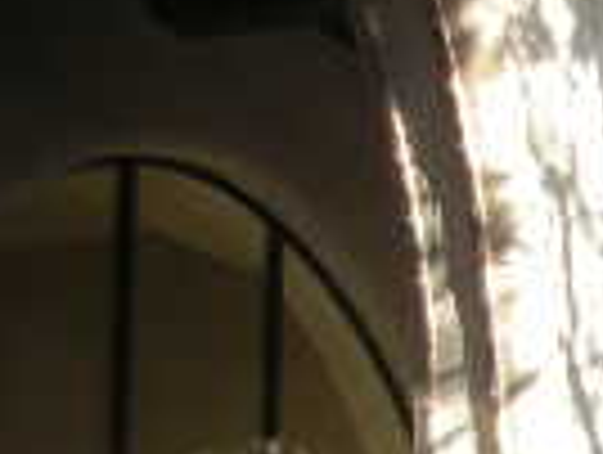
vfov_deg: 8.3
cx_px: 1436
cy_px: 1007
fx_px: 2914
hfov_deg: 10.3
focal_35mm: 167
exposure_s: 1/61.3
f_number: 3
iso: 50
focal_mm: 5.8
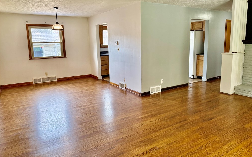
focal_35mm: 26
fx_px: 179
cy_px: 70
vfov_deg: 47.5
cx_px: 127
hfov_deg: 70.4
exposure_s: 1/122
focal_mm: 6.76
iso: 200
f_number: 1.78
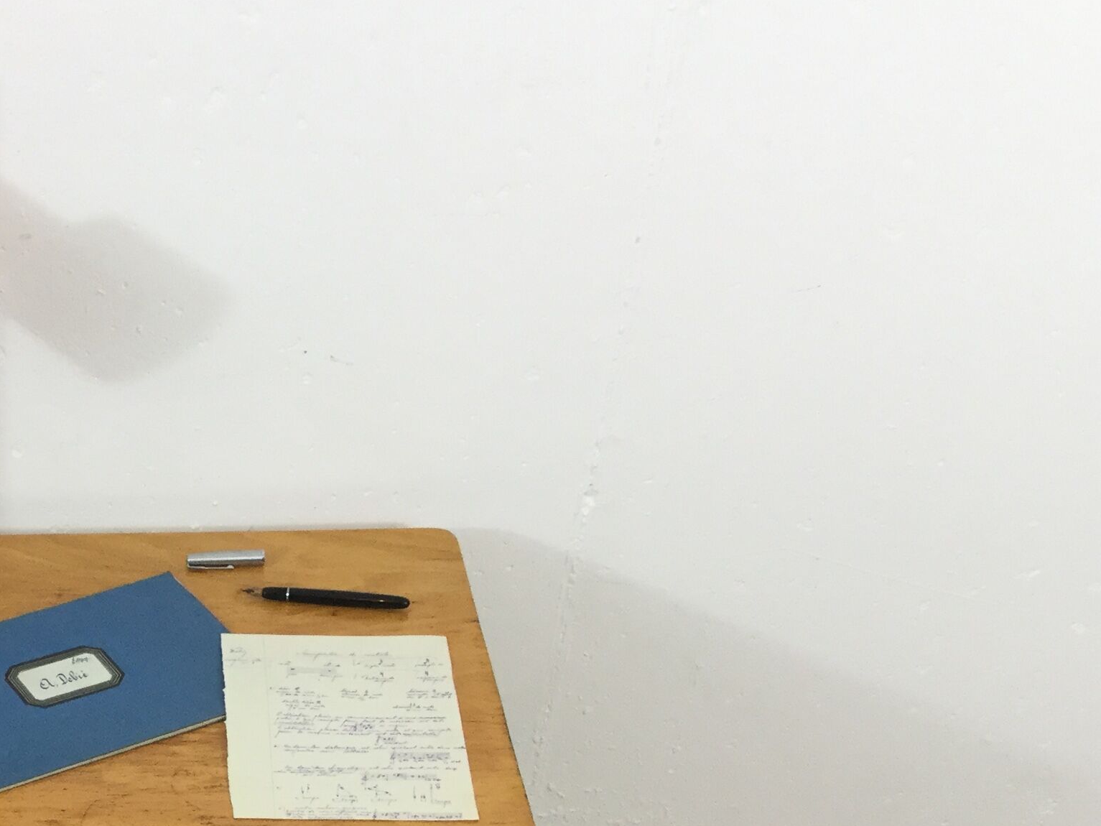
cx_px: 55
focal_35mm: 66
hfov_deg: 28.0
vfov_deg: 21.5
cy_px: 817
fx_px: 2099
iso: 80
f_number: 2.4
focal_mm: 3.3
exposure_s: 1/33
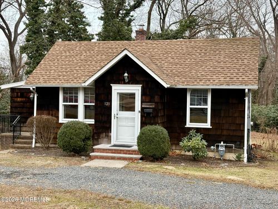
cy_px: 104
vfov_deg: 28.0
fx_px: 418
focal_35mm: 52
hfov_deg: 36.8
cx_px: 139
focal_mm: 5.96
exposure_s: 1/345
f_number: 1.6
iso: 40
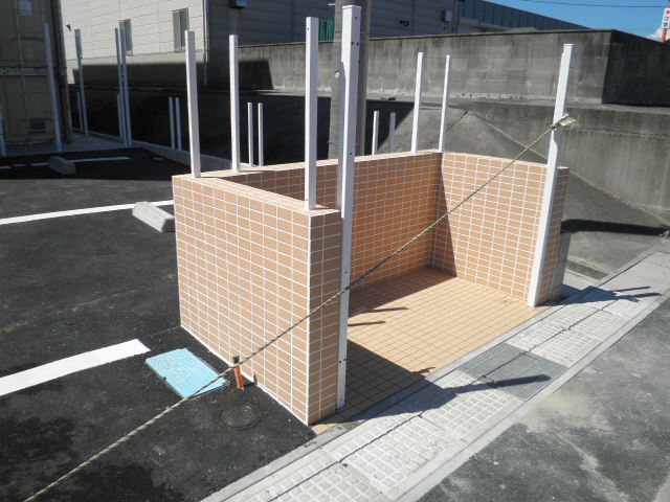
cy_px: 251
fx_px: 503
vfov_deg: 53.1
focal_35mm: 26
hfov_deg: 67.3
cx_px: 335
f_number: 7.9
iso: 64
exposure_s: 1/200
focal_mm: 4.7
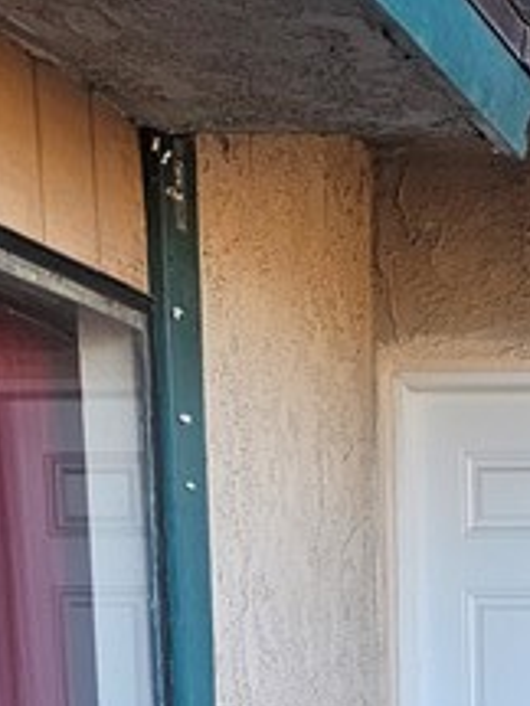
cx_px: 671
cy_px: 1249
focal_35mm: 109
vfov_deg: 15.6
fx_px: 2225
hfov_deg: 13.2
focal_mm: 6.3
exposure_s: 1/207
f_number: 1.7
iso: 64
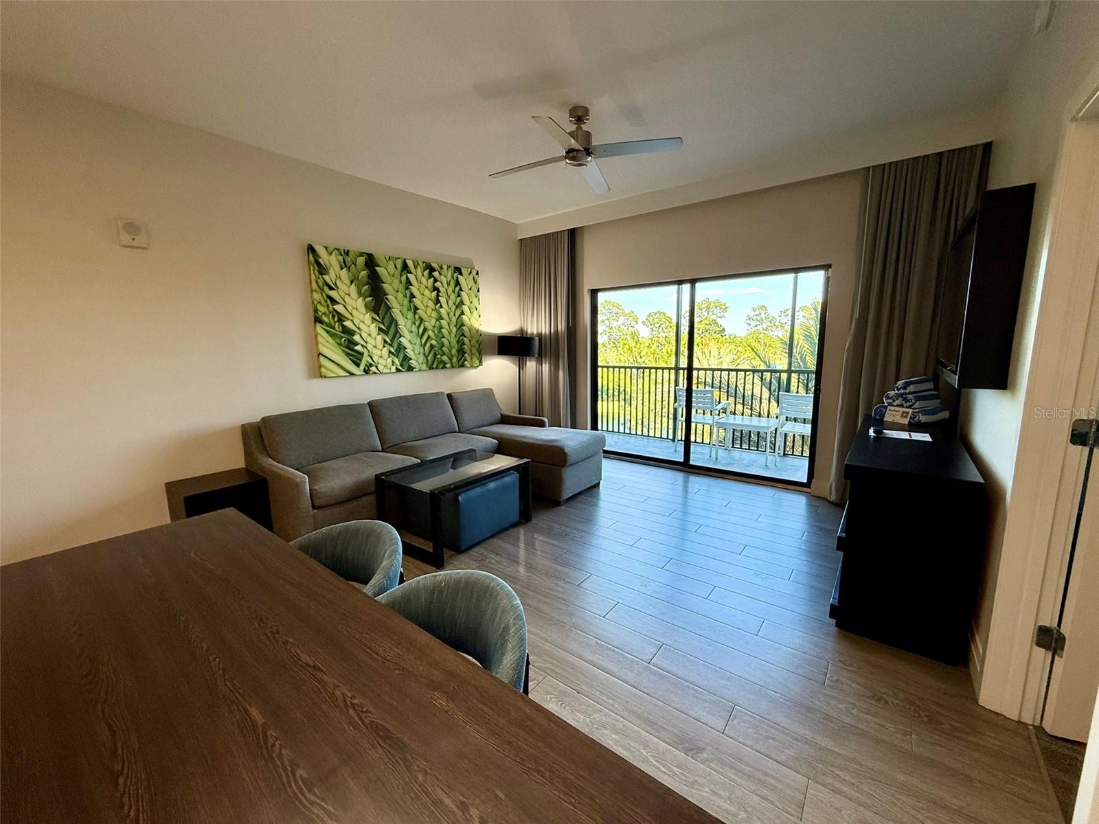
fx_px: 444
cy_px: 412
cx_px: 550
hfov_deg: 102.1
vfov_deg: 85.7
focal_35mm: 14
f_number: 2.2
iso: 125
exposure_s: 1/120
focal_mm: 2.22
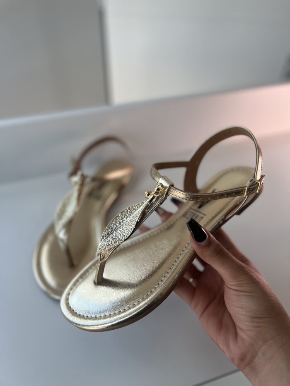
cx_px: 145
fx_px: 290
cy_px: 193
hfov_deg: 53.1
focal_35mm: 26
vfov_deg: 67.3
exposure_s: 1/281
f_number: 1.5
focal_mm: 5.7
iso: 40
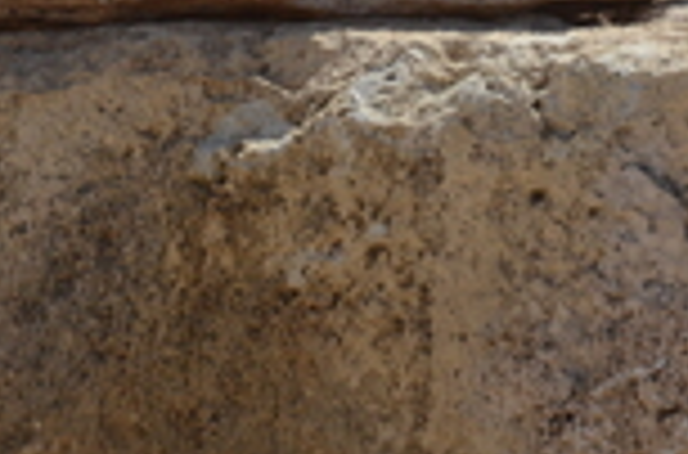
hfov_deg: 10.4
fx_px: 3772
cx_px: 342
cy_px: 276
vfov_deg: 6.9
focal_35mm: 198
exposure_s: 1/800
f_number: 14
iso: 500
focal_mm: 46
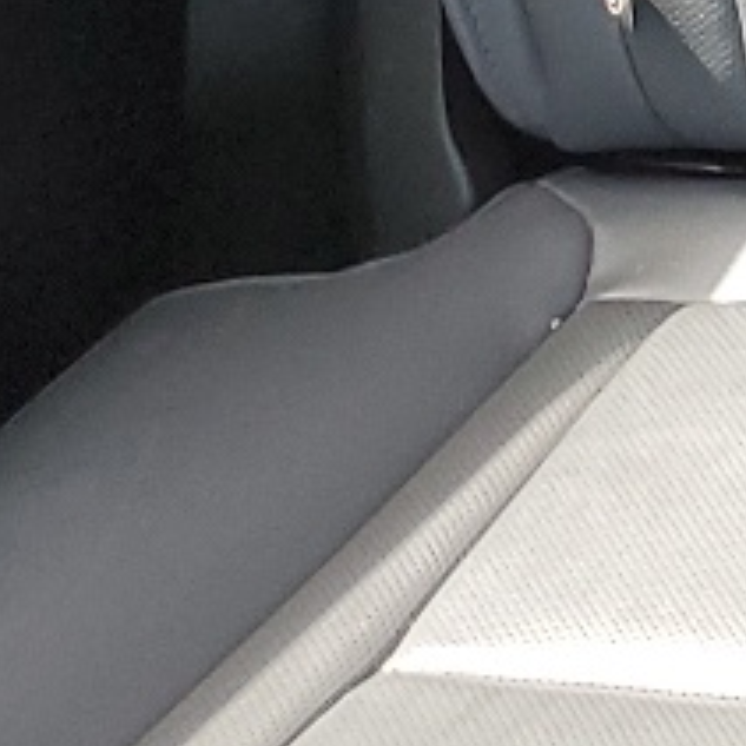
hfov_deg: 8.3
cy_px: -810
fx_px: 4242
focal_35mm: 174
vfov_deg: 9.3
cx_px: 2344
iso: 74
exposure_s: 1/60.2
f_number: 1.5
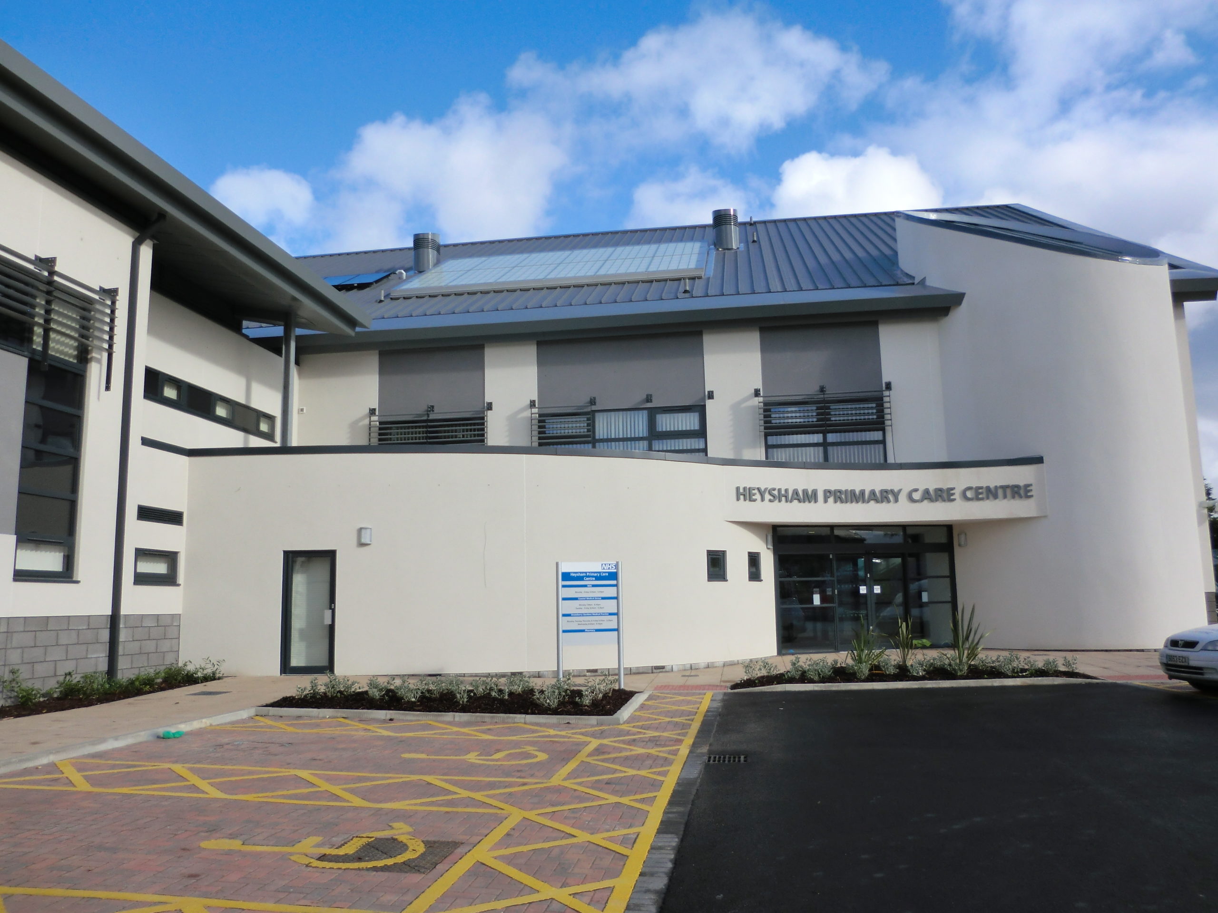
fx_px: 950
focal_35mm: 27
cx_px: 609
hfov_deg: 65.3
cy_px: 456
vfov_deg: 51.4
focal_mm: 4.9
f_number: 3.2
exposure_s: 1/640
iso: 50
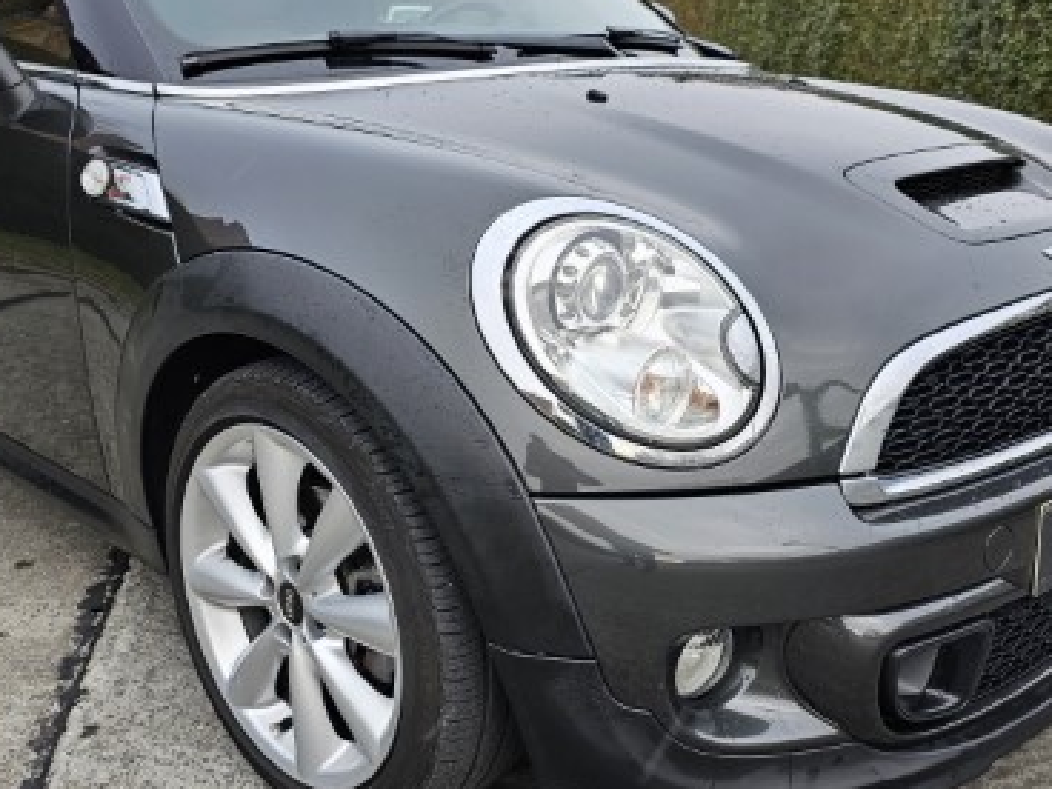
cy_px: 386
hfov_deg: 46.7
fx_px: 1216
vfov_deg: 36.0
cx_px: 463
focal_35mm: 40
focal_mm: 6.3
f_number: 1.7
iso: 32
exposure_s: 1/180
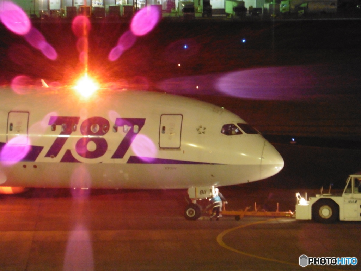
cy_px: 136
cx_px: 180
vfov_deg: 4.4
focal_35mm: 336
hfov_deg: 5.9
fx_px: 3504
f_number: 5.9
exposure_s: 1/4
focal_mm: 60
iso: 1250
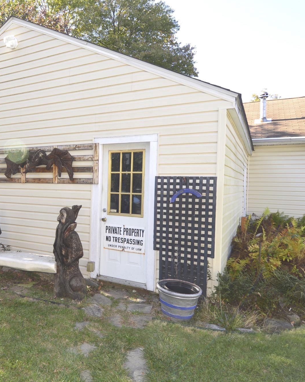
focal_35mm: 26
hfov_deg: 51.2
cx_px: 57
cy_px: 194
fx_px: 293
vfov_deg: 66.0
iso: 100
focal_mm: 12
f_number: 5.6
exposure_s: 1/125
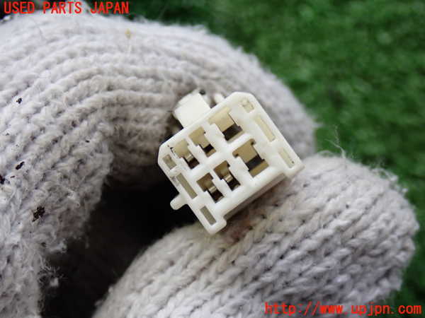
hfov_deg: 27.4
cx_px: 212
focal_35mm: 71
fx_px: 872
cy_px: 159
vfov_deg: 20.7
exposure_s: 1/60
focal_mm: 12.73
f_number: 3.9
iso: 400
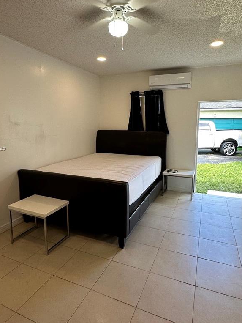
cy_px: 148
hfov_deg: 61.1
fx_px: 205
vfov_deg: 76.2
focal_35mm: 22
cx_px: 118
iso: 100
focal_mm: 2.22
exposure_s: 1/120
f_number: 2.2
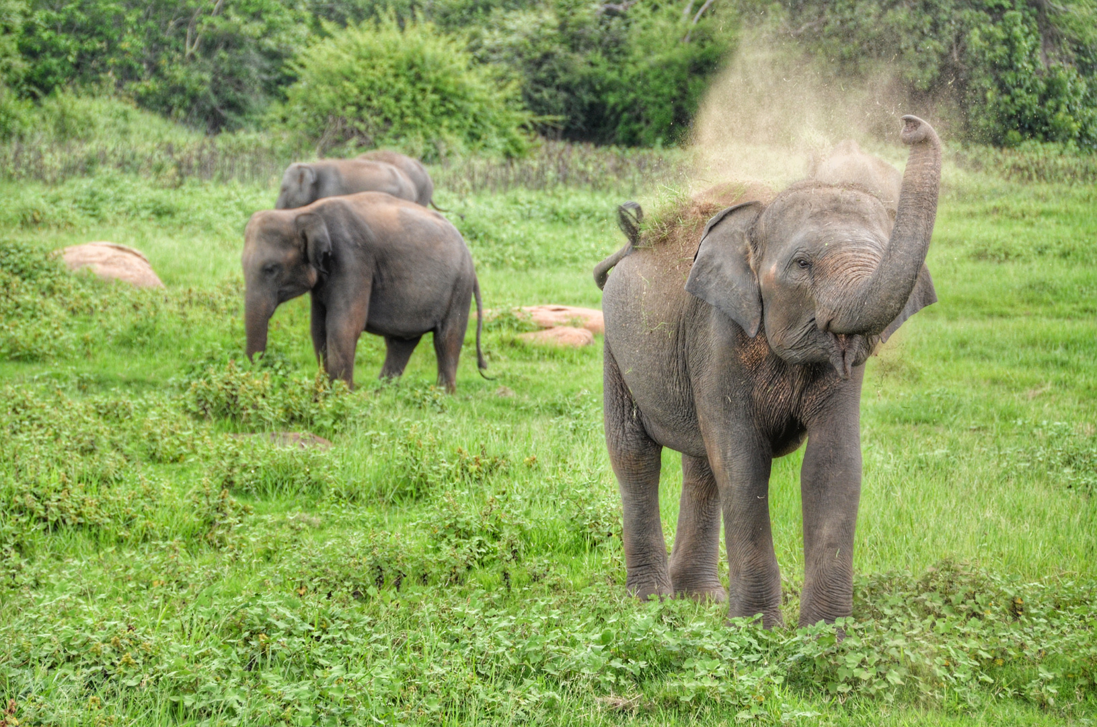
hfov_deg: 13.1
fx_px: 4789
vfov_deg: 8.7
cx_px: 548
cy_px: 364
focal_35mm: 158
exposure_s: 1/640
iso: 640
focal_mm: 105
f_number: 6.3
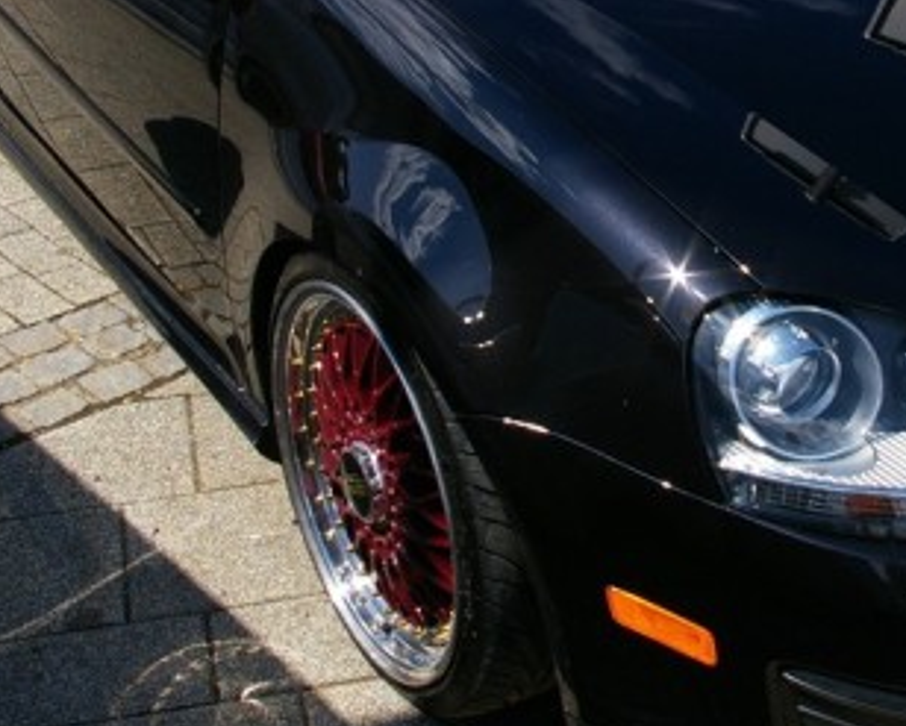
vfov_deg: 20.7
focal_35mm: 73
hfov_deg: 25.9
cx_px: 597
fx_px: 1959
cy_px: 113
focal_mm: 20
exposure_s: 1/180
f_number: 11
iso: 200
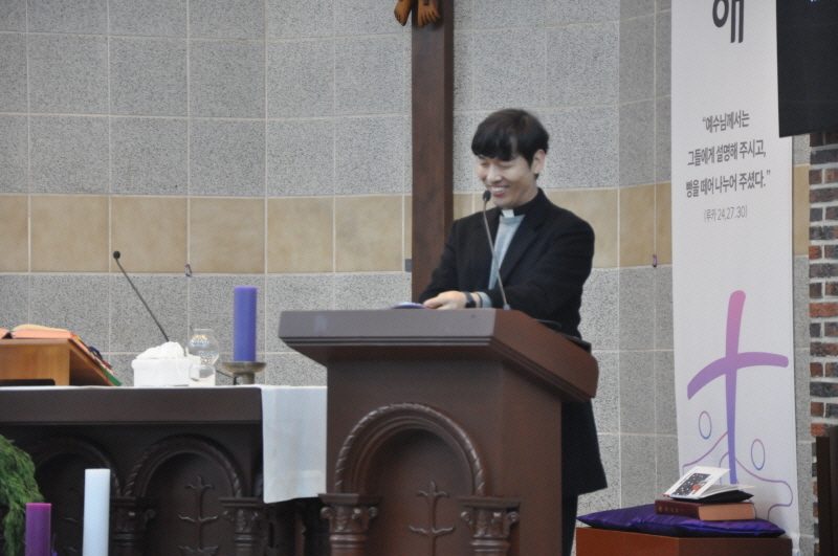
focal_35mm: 158
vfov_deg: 8.7
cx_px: 419
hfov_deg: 13.1
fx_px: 3661
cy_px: 278
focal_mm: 105
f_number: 5.6
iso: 1600
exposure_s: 1/30
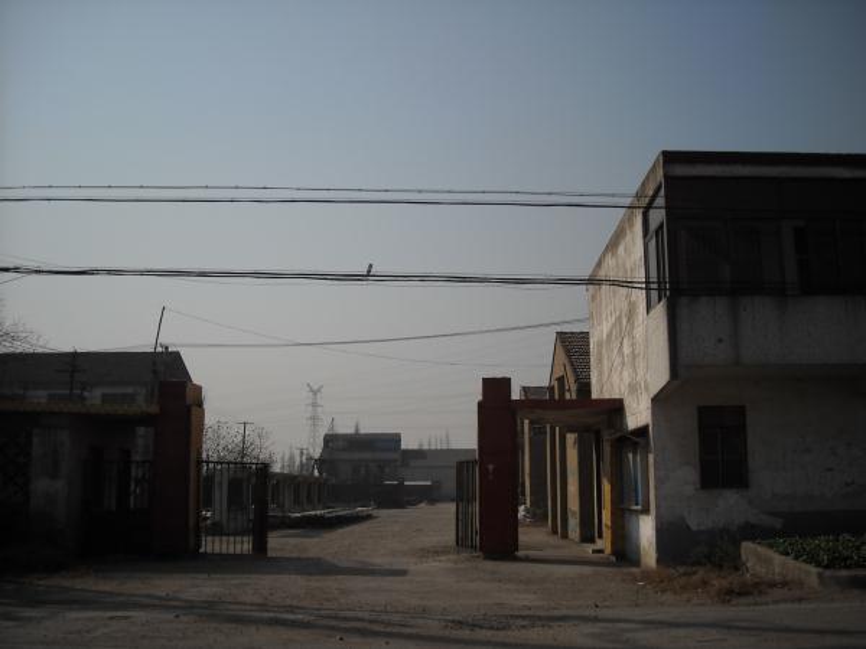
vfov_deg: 40.7
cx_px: 433
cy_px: 324
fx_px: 876
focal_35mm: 35
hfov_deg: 52.6
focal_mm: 5.7
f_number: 5.6
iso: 64
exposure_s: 1/840
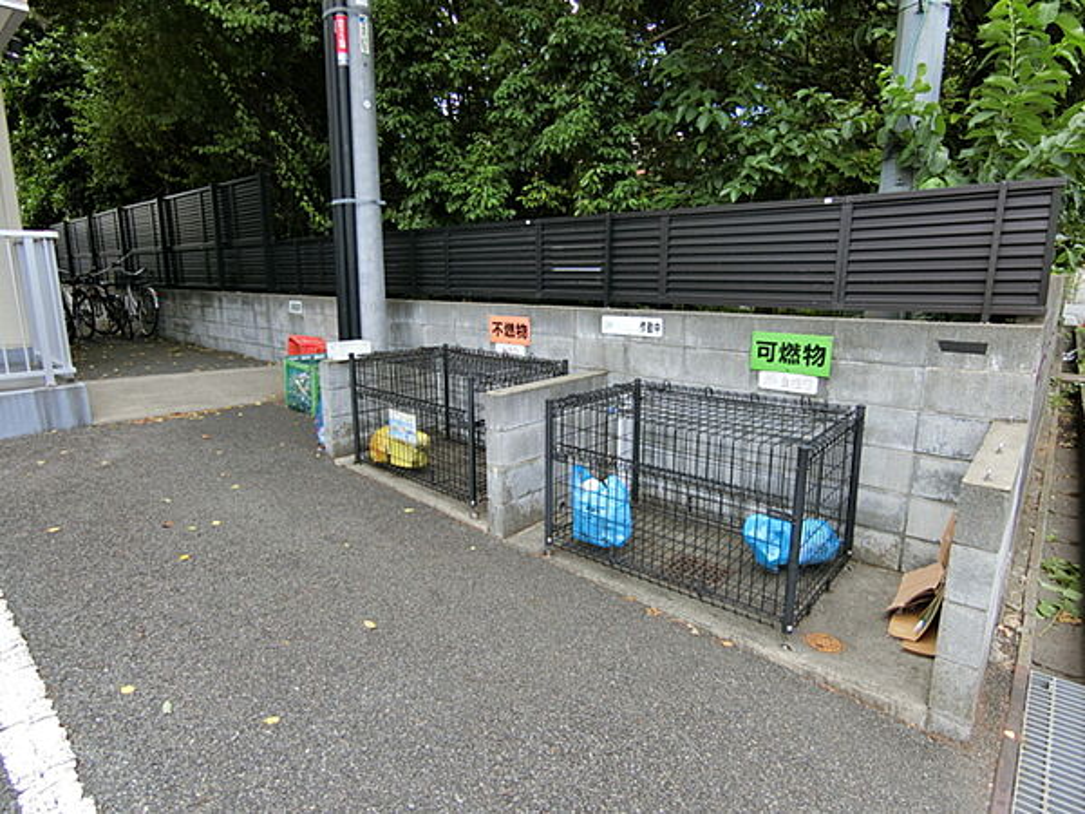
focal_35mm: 19
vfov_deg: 68.7
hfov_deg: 84.7
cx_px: 542
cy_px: 407
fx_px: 596
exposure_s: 1/320
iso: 80
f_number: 2.7
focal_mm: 4.06
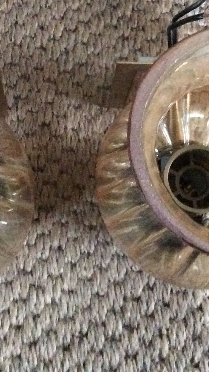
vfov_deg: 29.2
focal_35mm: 72
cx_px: 64
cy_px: 125
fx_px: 709
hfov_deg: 16.7
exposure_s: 1/17
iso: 640
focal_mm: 3.3
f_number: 2.4
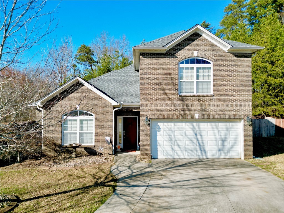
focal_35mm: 24
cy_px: 106
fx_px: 197
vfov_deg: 56.8
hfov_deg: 71.6
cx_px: 142
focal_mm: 6.72
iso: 200
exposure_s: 1/2500
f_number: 1.7
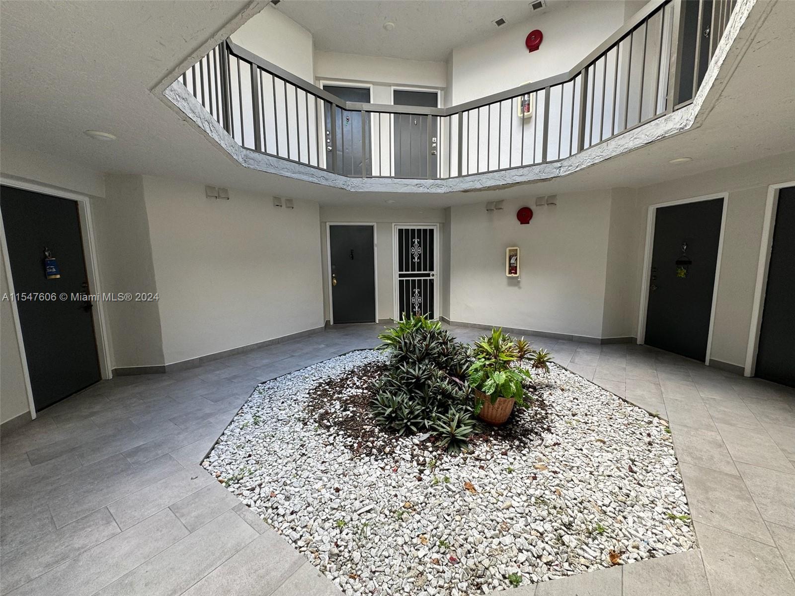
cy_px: 298
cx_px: 398
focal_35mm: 14
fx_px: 322
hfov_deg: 102.1
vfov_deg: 85.7
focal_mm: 2.22
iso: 80
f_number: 2.2
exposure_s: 1/99
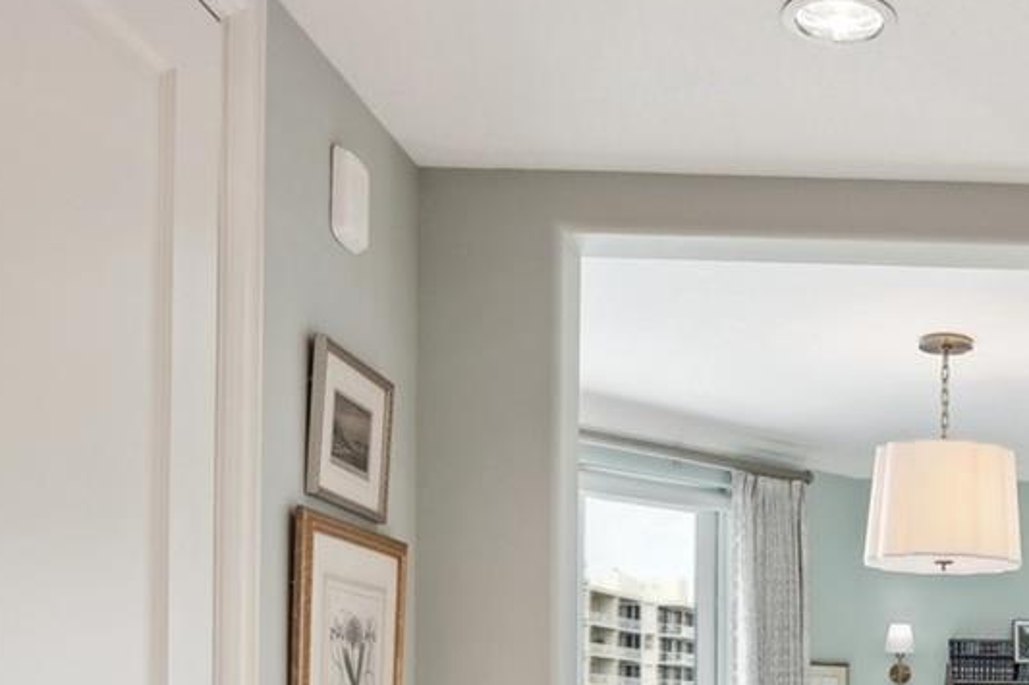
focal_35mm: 48
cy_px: 729
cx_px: 977
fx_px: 1371
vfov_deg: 26.2
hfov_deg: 37.6
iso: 400
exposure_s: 1/25
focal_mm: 16
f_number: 8
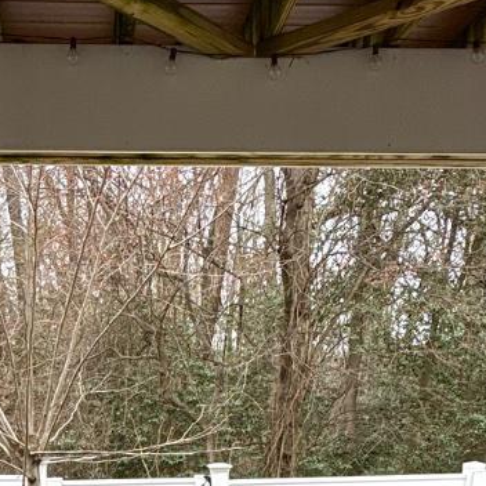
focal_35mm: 54
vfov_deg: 26.5
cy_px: 643
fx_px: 858
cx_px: 110
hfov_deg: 31.0
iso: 50
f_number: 2.2
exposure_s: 1/308
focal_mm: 2.22
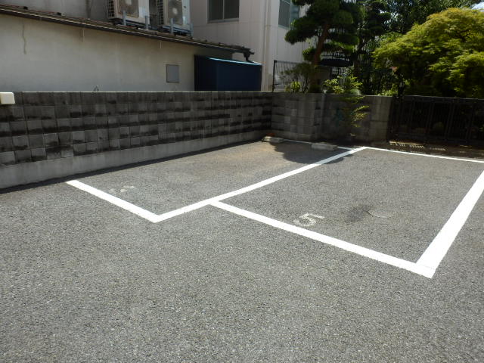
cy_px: 182
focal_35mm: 24
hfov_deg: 71.6
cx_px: 242
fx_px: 336
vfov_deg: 56.8
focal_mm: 4.2
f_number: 7.9
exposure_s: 1/125
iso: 80
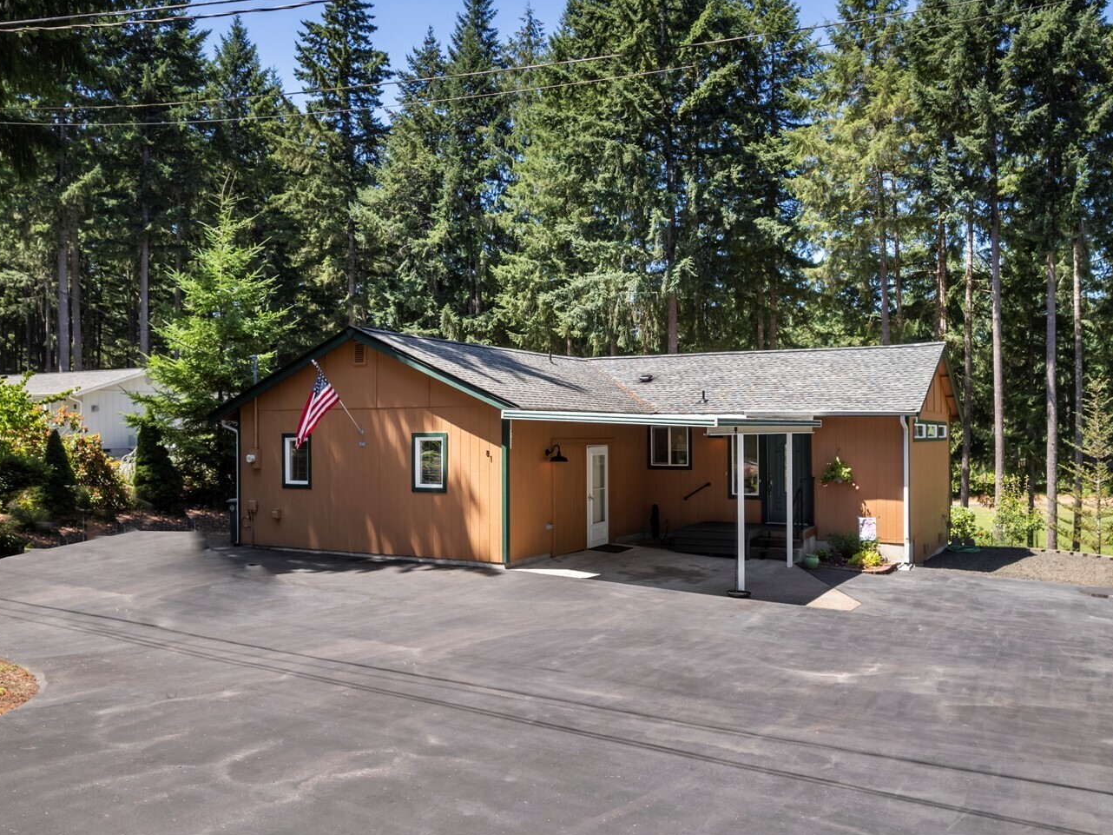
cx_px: 599
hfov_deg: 63.4
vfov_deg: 49.7
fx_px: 900
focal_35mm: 28
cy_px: 433
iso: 110
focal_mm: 8.38
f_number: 2.8
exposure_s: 1/640
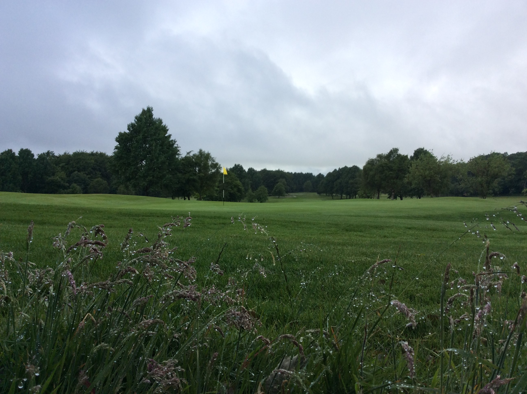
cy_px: 197
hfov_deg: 56.9
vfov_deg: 44.1
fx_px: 487
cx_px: 264
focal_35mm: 32
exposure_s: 1/381
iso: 32
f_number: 2.4
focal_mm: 3.3
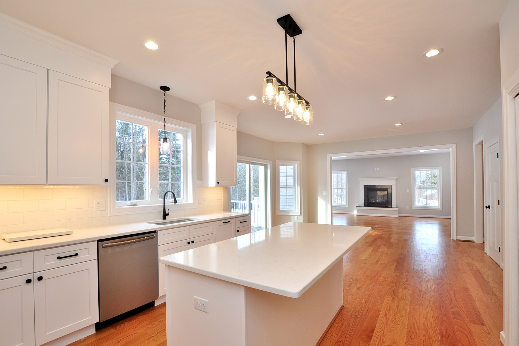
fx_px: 231
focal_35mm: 16
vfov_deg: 73.7
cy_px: 182
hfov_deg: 96.7
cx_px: 258
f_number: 5.6
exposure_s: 1/60
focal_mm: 10
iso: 200
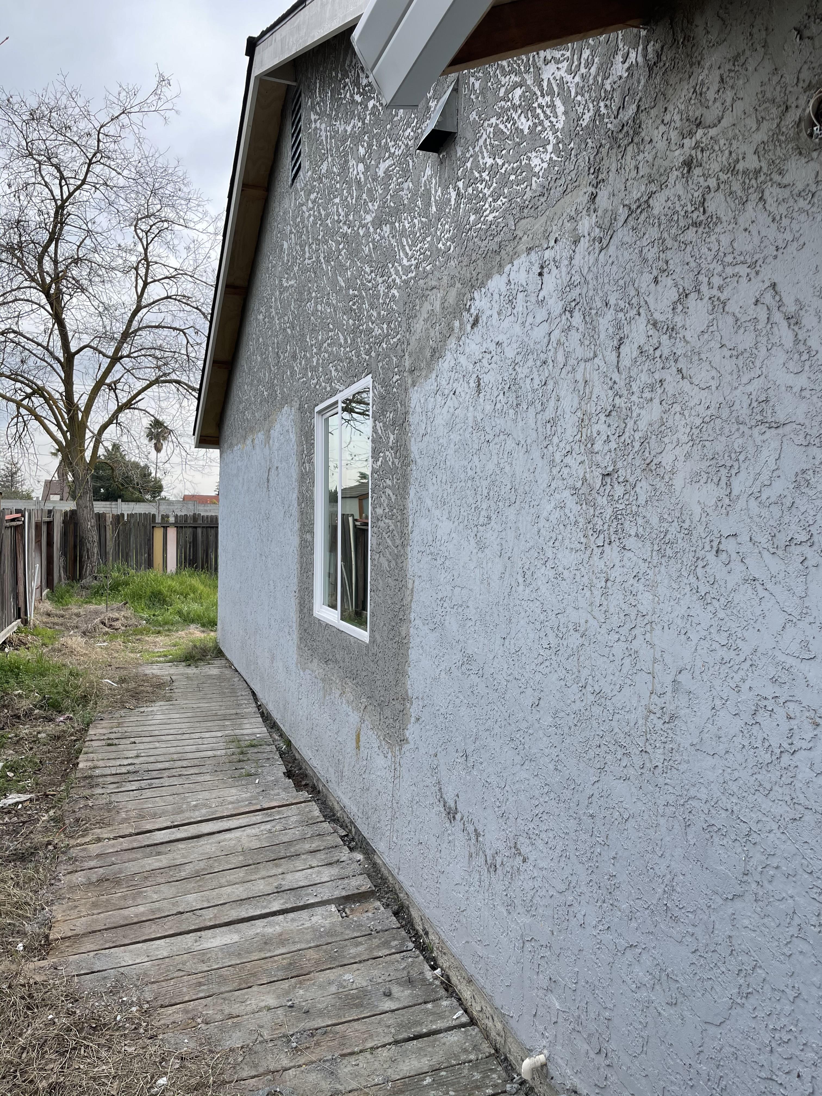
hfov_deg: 53.1
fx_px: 823
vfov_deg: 67.3
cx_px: 411
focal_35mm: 26
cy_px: 548
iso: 32
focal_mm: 5.1
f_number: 1.6
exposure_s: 1/930
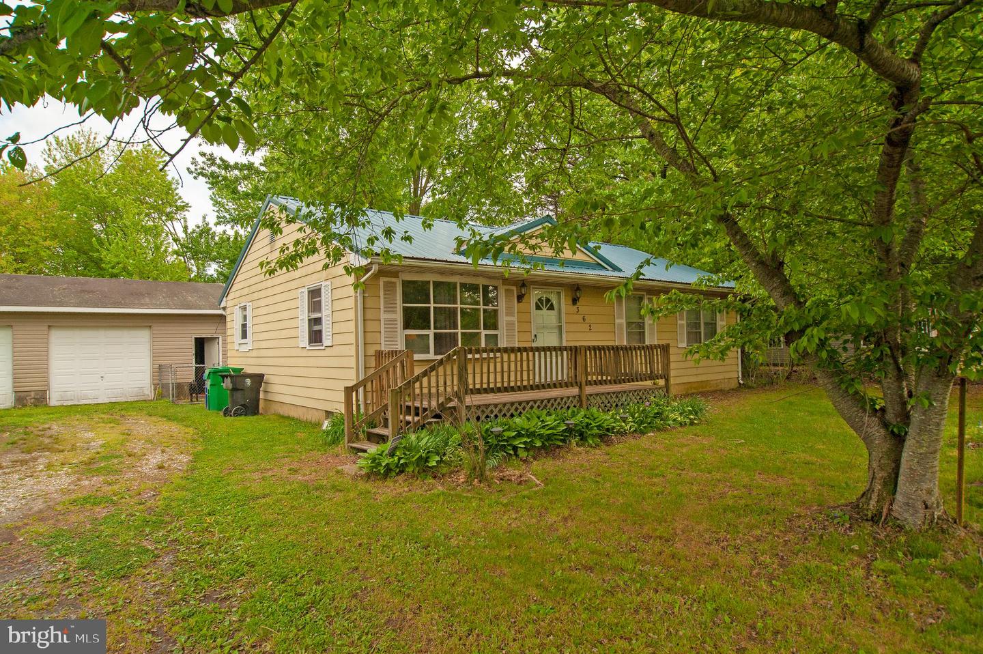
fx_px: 546
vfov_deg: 61.9
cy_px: 327
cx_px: 492
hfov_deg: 84.0
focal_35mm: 20
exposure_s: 1/500
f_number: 10
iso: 640
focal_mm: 20
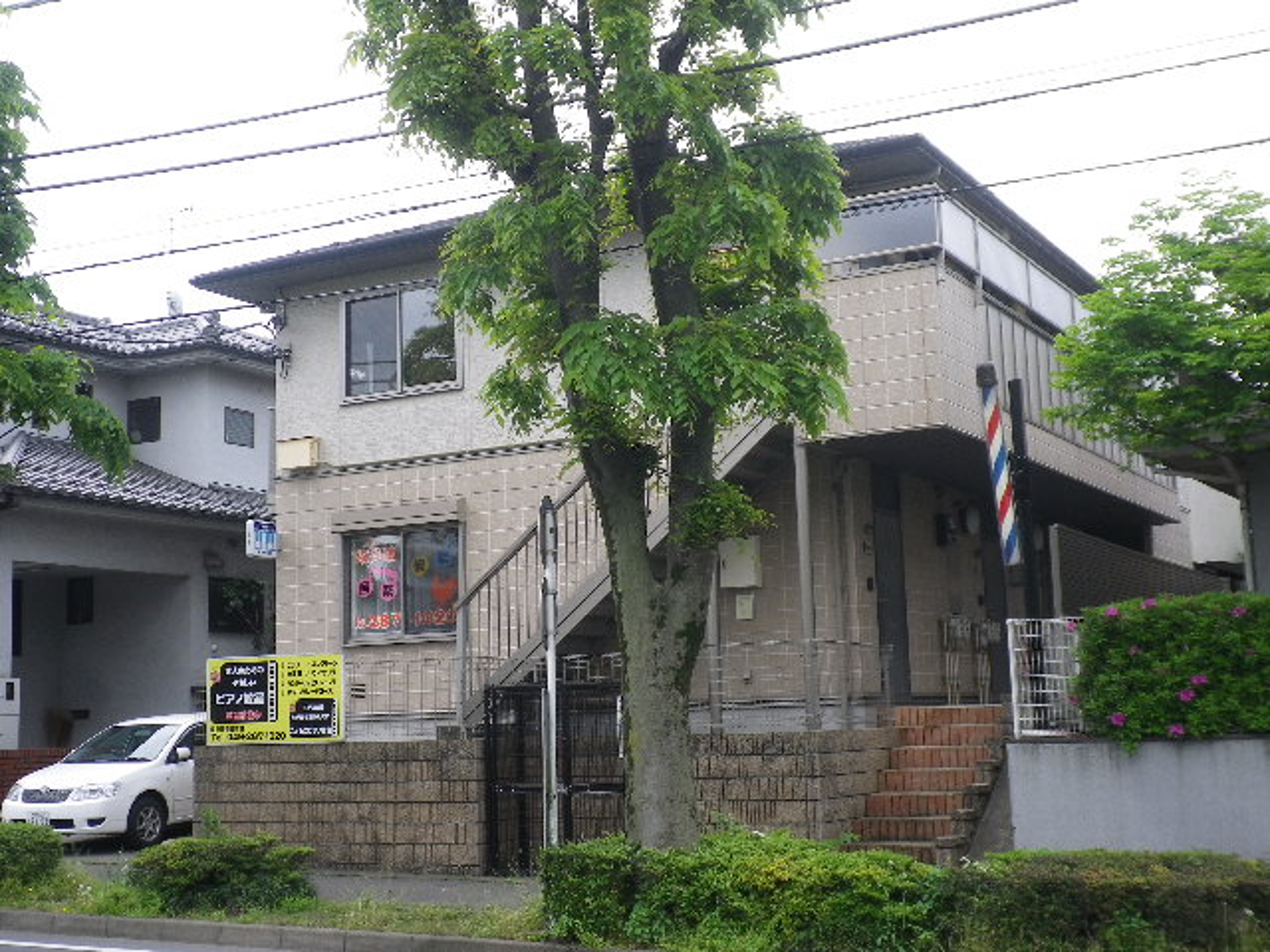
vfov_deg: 30.9
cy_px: 476
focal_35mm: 47
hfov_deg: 40.4
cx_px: 635
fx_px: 1724
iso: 80
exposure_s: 1/125
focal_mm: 8.46
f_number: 4.6
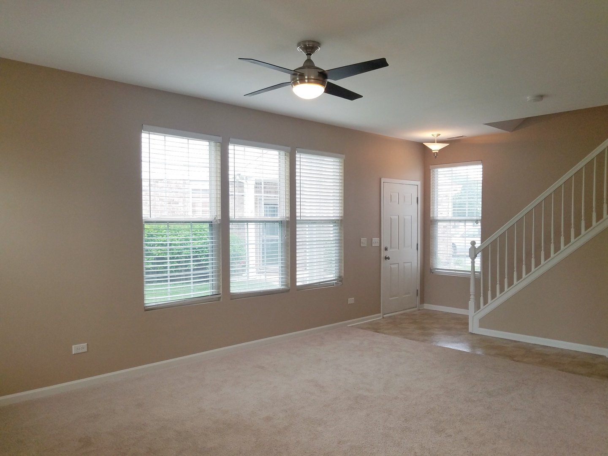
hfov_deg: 67.3
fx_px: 457
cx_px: 304
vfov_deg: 53.1
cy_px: 228
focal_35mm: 26
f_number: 1.7
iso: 64
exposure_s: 1/60
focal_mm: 4.2
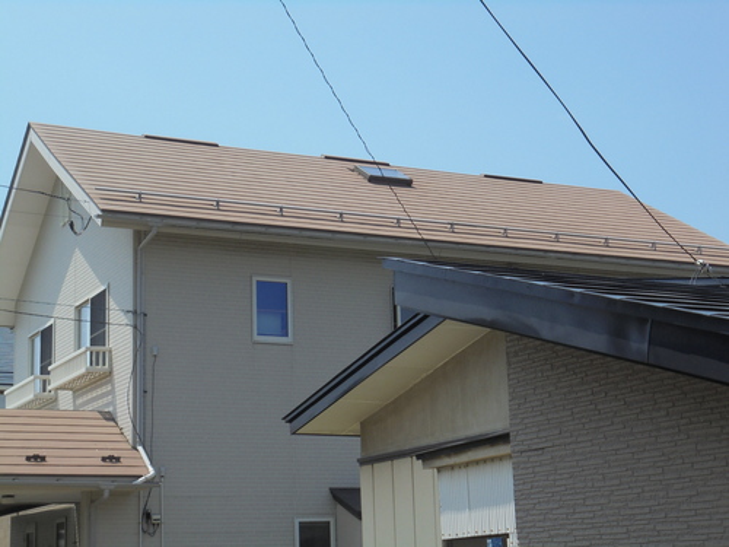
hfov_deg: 30.3
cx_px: 364
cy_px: 274
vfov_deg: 22.9
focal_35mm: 64
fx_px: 1348
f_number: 5.6
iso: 100
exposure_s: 1/500
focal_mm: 11.5
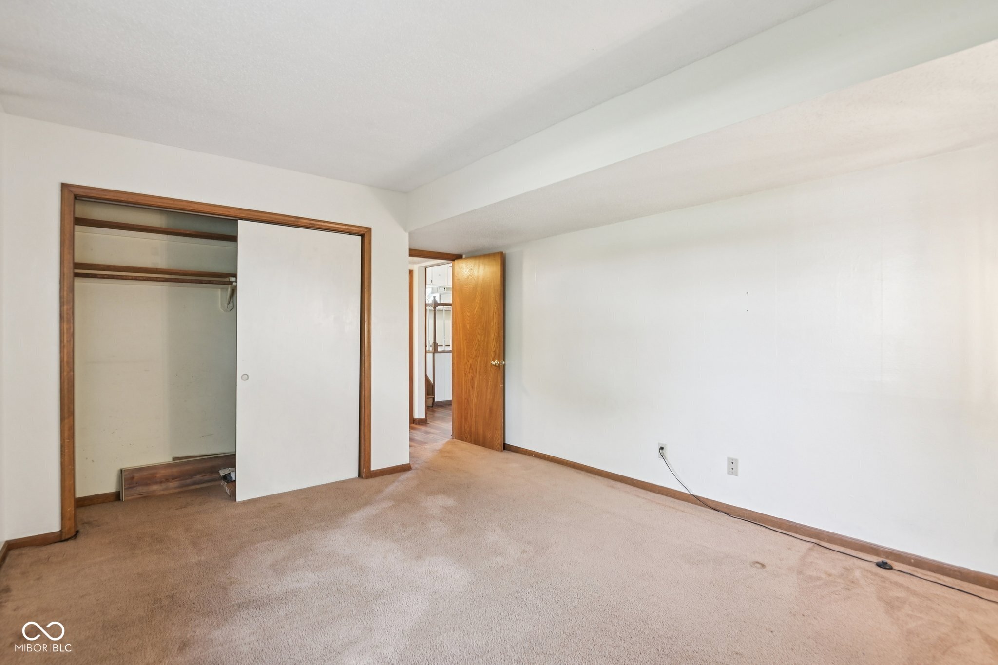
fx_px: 443
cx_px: 499
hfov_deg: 96.7
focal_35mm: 16
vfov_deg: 73.7
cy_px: 332
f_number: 8
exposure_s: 1/10
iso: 400
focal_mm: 16
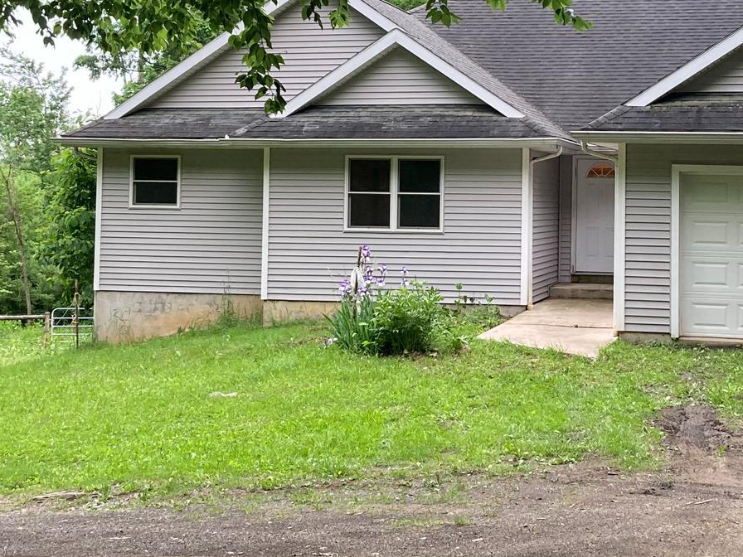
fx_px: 1374
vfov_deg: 22.8
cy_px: 169
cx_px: 518
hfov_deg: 30.0
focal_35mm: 64
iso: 80
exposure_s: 1/119
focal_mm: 3.99
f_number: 1.8
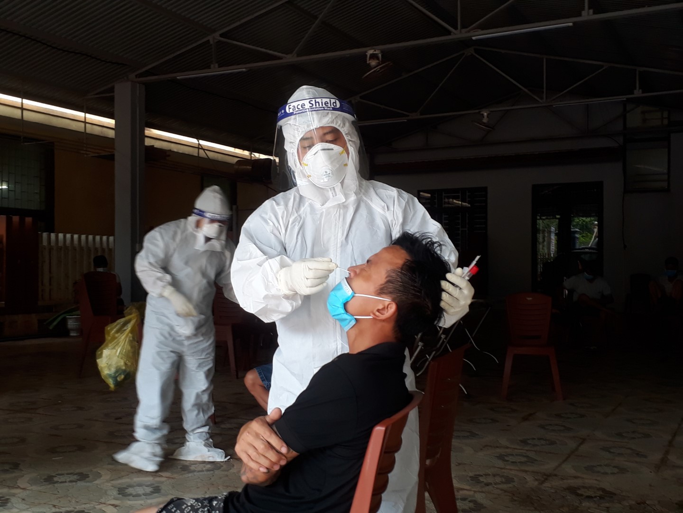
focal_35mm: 27
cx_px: 342
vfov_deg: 51.4
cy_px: 256
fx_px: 533
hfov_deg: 65.3
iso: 40
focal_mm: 3.6
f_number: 1.9
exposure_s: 1/33
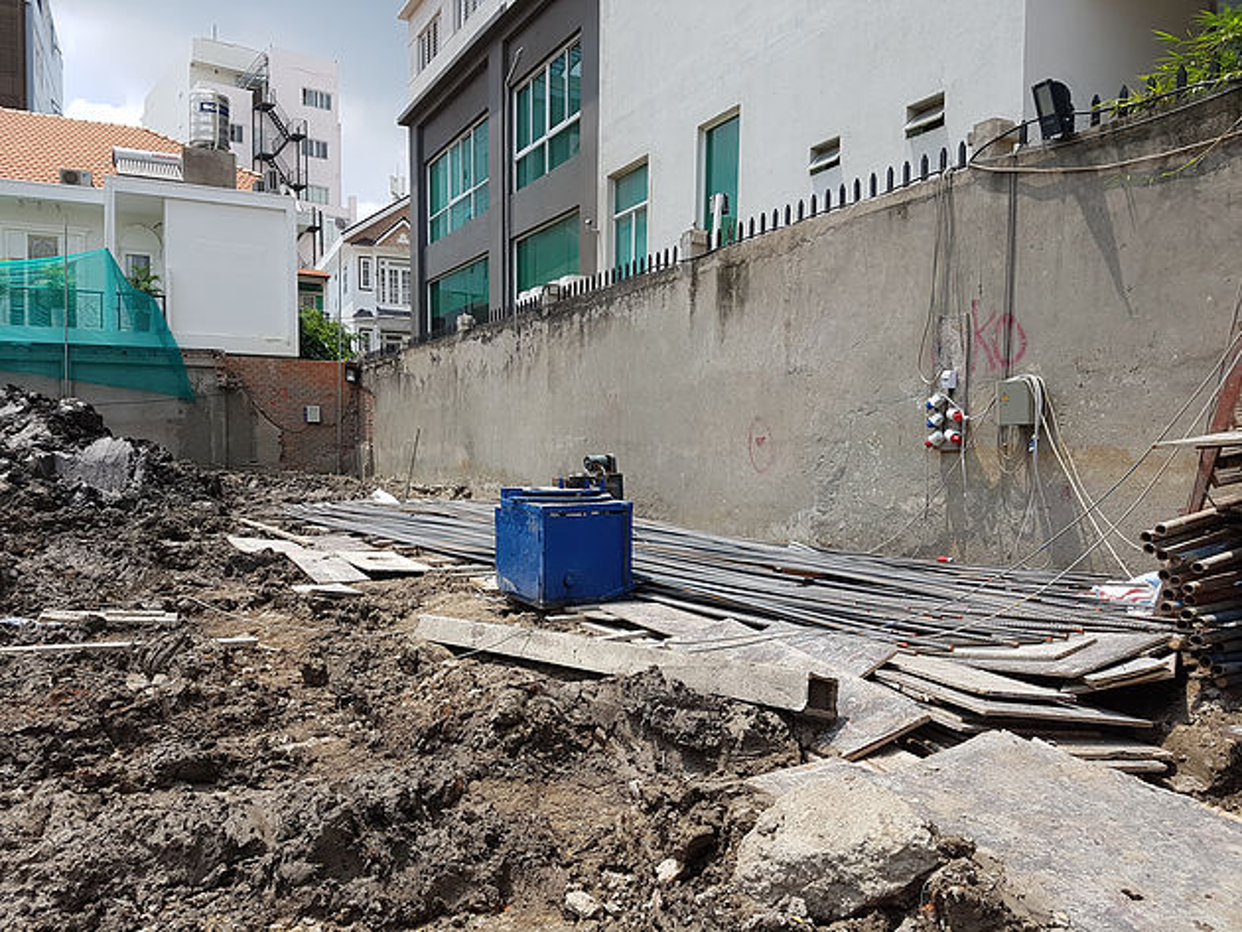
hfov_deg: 67.3
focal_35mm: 26
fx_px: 933
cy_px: 466
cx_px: 621
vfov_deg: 53.1
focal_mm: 4.2
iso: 50
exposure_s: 1/1872
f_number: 1.7
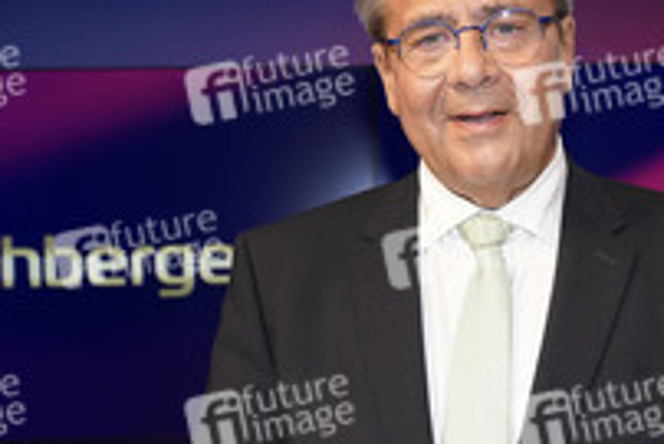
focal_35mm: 78
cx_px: 511
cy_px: 332
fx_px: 1440
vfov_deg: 17.4
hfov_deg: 25.6
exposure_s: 1/160
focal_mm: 35
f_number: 5
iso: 2000
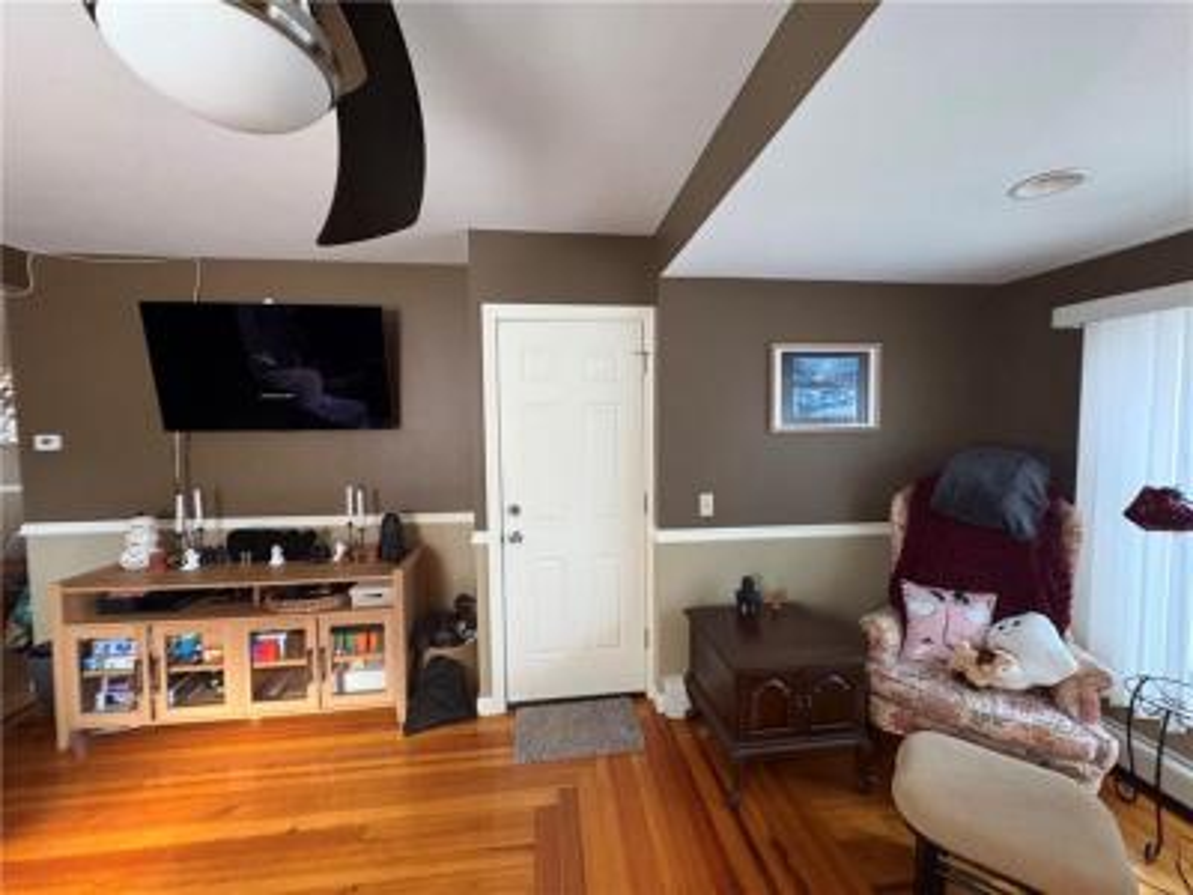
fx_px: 482
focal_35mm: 14
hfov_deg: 102.1
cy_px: 448
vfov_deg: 85.7
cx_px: 596
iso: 500
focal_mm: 2.22
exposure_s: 1/60
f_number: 2.2
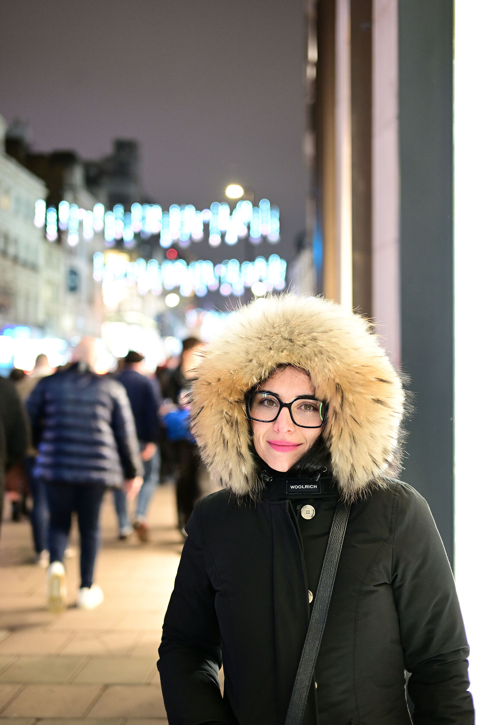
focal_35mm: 40
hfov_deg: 33.4
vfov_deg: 48.5
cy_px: 362
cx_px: 241
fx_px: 804
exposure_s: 1/50
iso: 2200
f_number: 2
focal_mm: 40
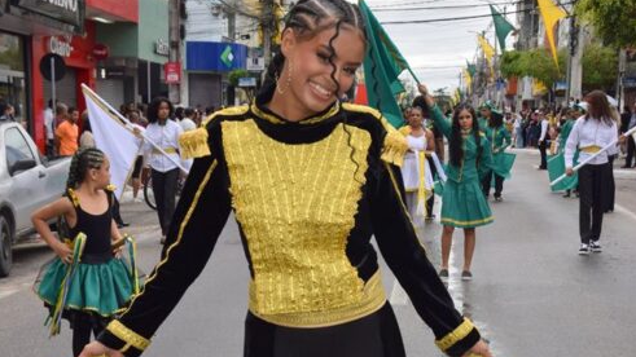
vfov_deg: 15.7
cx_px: 319
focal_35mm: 76
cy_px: 309
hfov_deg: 27.9
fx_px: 1281
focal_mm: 32
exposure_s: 1/200
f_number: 8
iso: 100
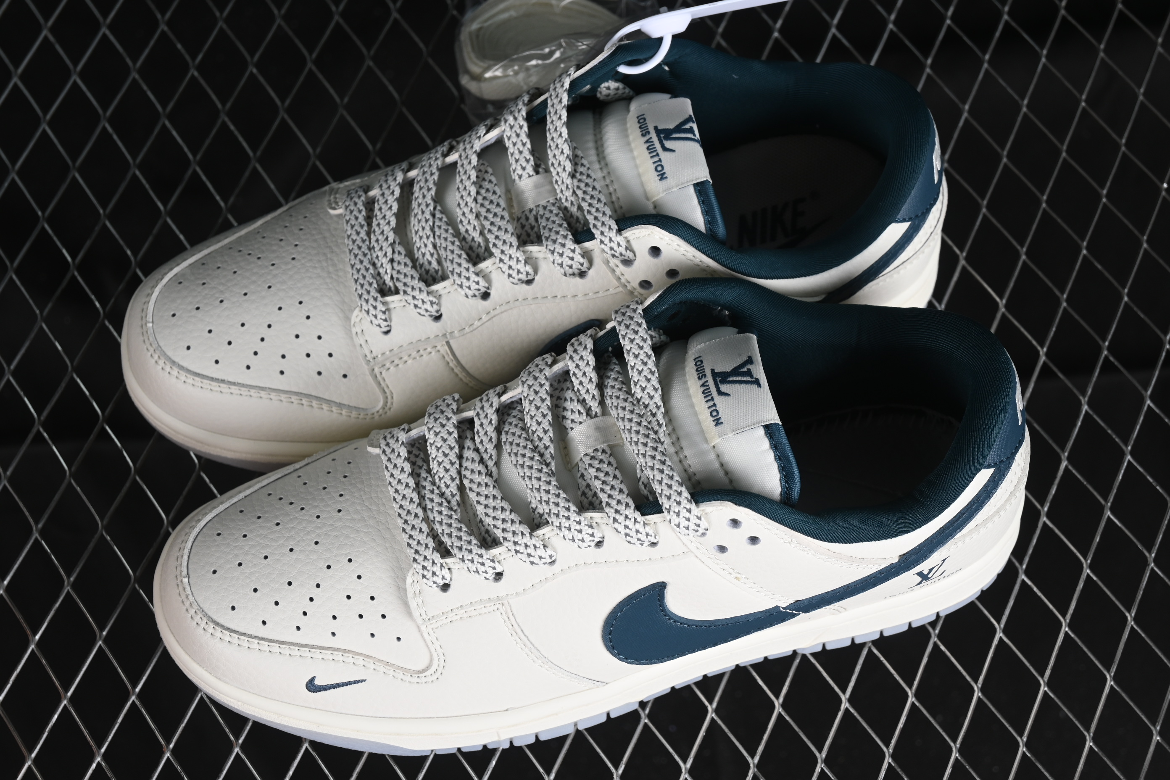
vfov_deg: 18.2
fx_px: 2437
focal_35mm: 75
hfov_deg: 27.0
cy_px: 390
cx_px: 585
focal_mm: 50
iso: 160
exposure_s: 1/80
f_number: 7.1
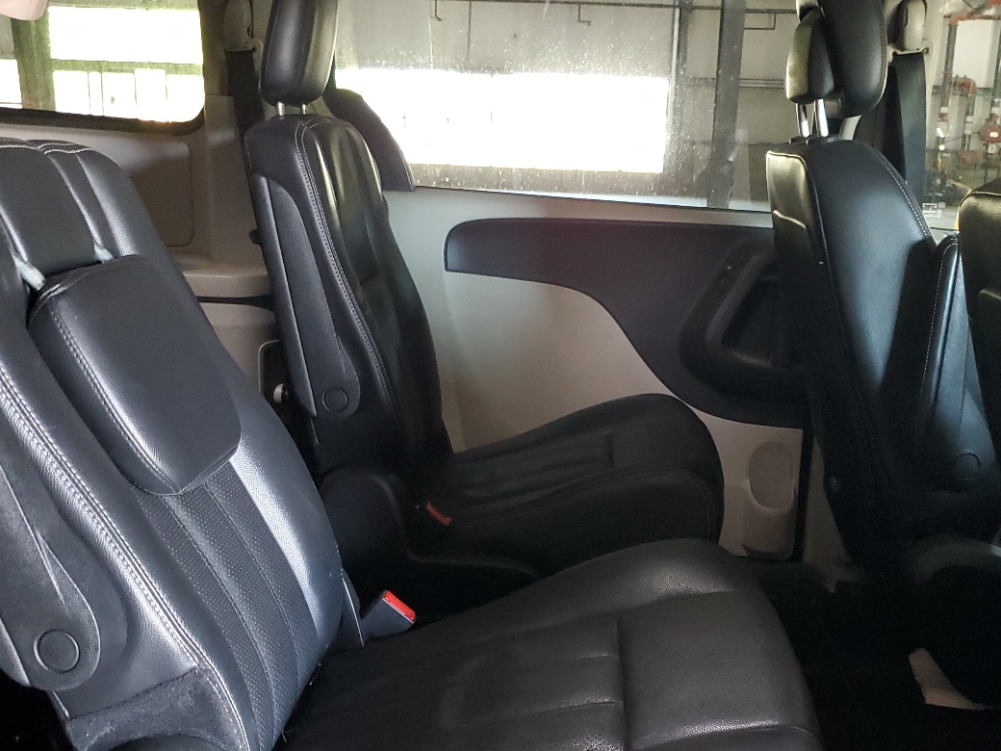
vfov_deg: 35.8
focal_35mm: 40
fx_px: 1157
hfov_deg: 46.7
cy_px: 456
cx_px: 558
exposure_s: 1/20
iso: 327
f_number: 1.5
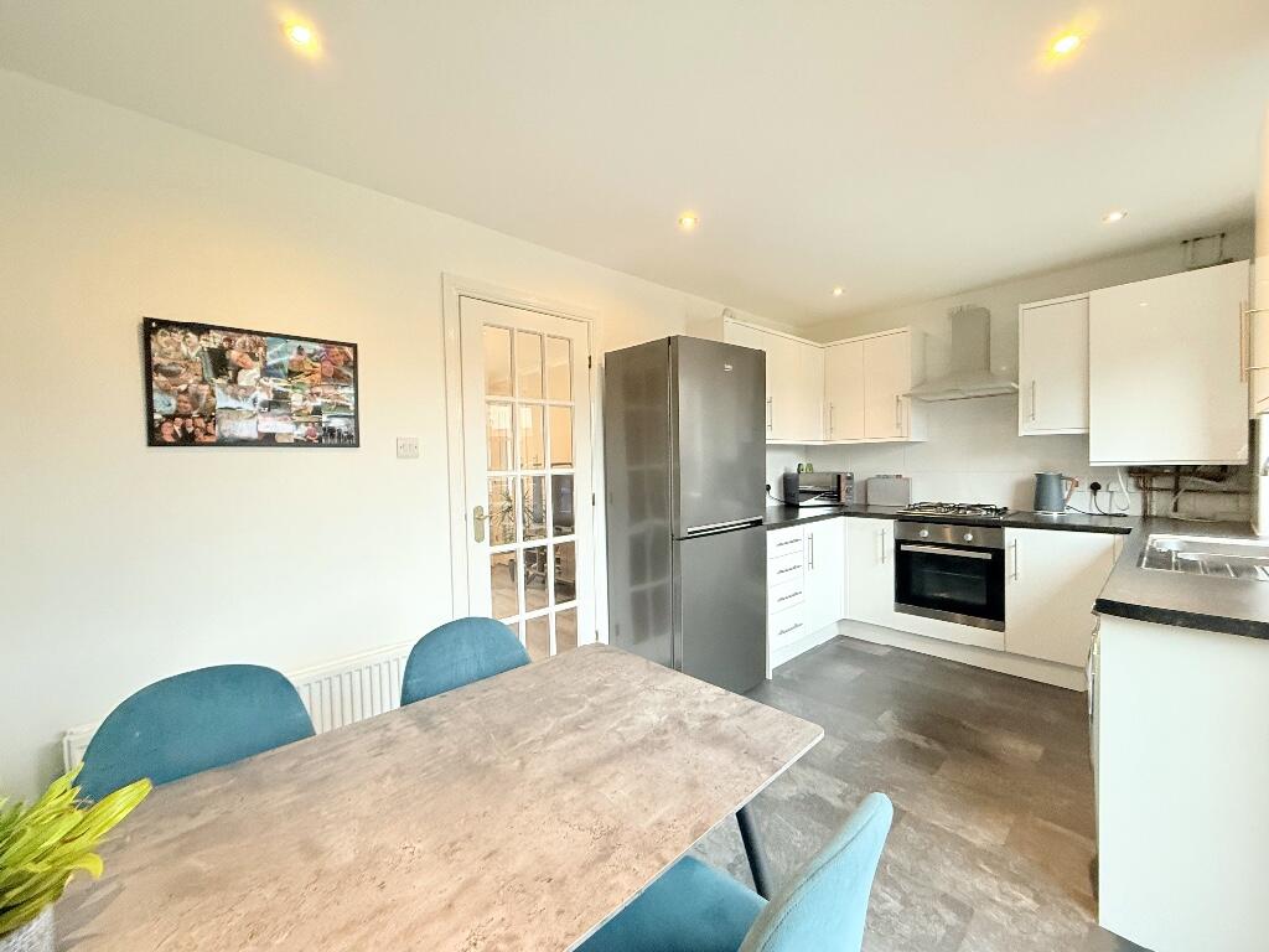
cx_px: 634
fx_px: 513
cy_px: 476
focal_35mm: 14
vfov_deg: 85.7
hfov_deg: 102.1
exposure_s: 1/50
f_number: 2.2
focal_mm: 2.22
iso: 320
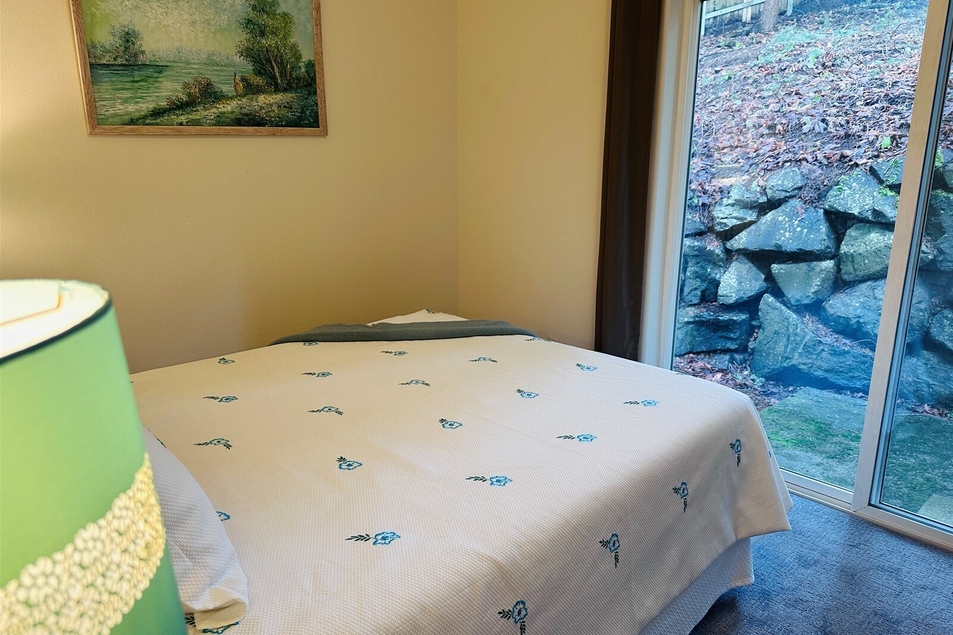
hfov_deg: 71.5
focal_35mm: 25
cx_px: 476
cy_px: 320
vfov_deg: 51.3
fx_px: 662
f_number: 1.78
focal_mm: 6.86
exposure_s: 1/60
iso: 125
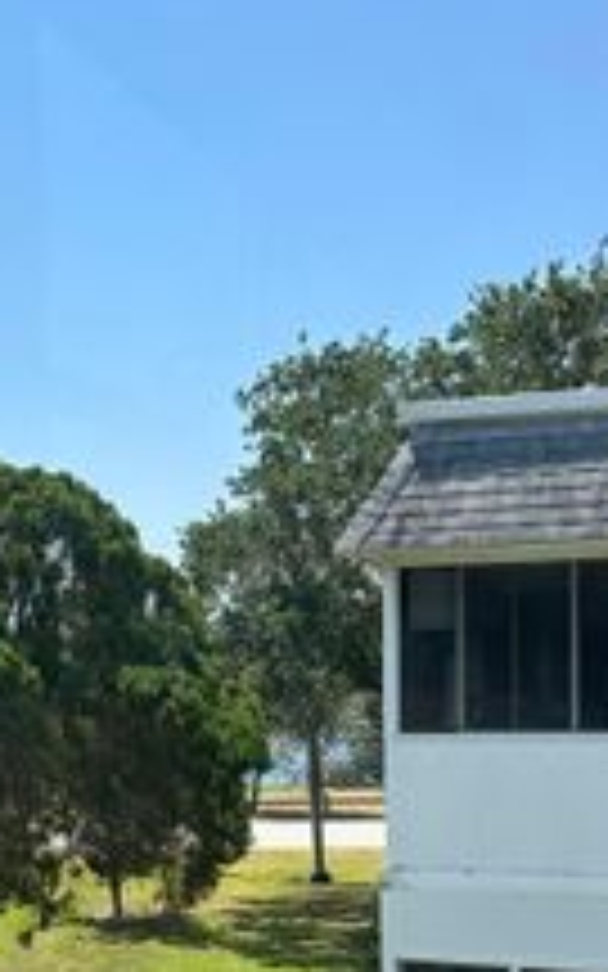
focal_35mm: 59
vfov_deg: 33.9
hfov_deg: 20.8
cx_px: -77
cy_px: 718
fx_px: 1564
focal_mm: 6.86
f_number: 1.78
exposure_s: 1/4348
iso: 80
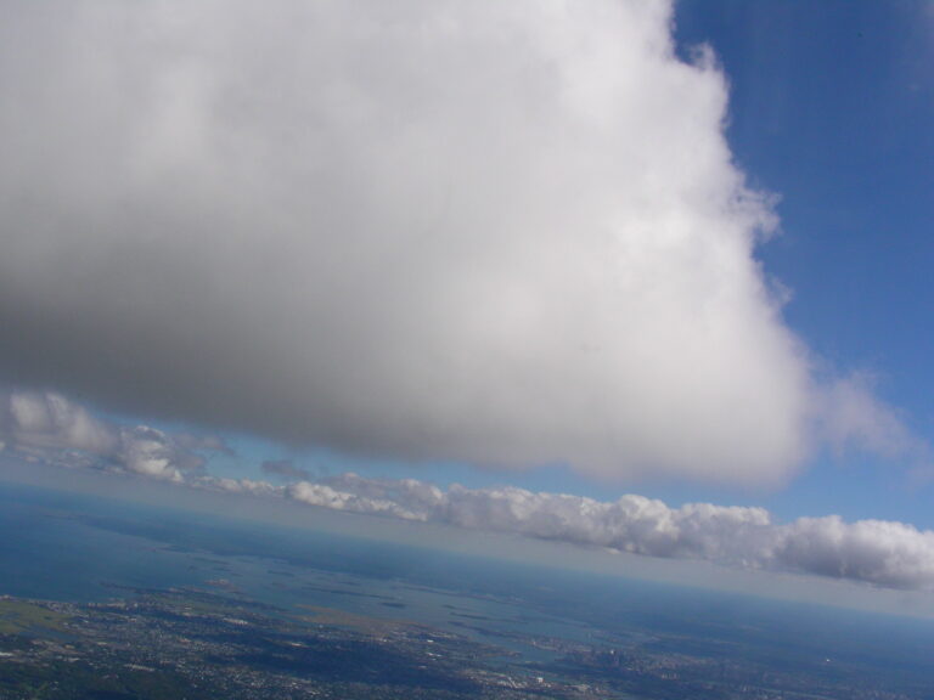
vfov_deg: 35.1
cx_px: 467
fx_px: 1106
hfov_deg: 45.8
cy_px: 350
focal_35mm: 41
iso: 50
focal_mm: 6.8
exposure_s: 1/527
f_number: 5.6
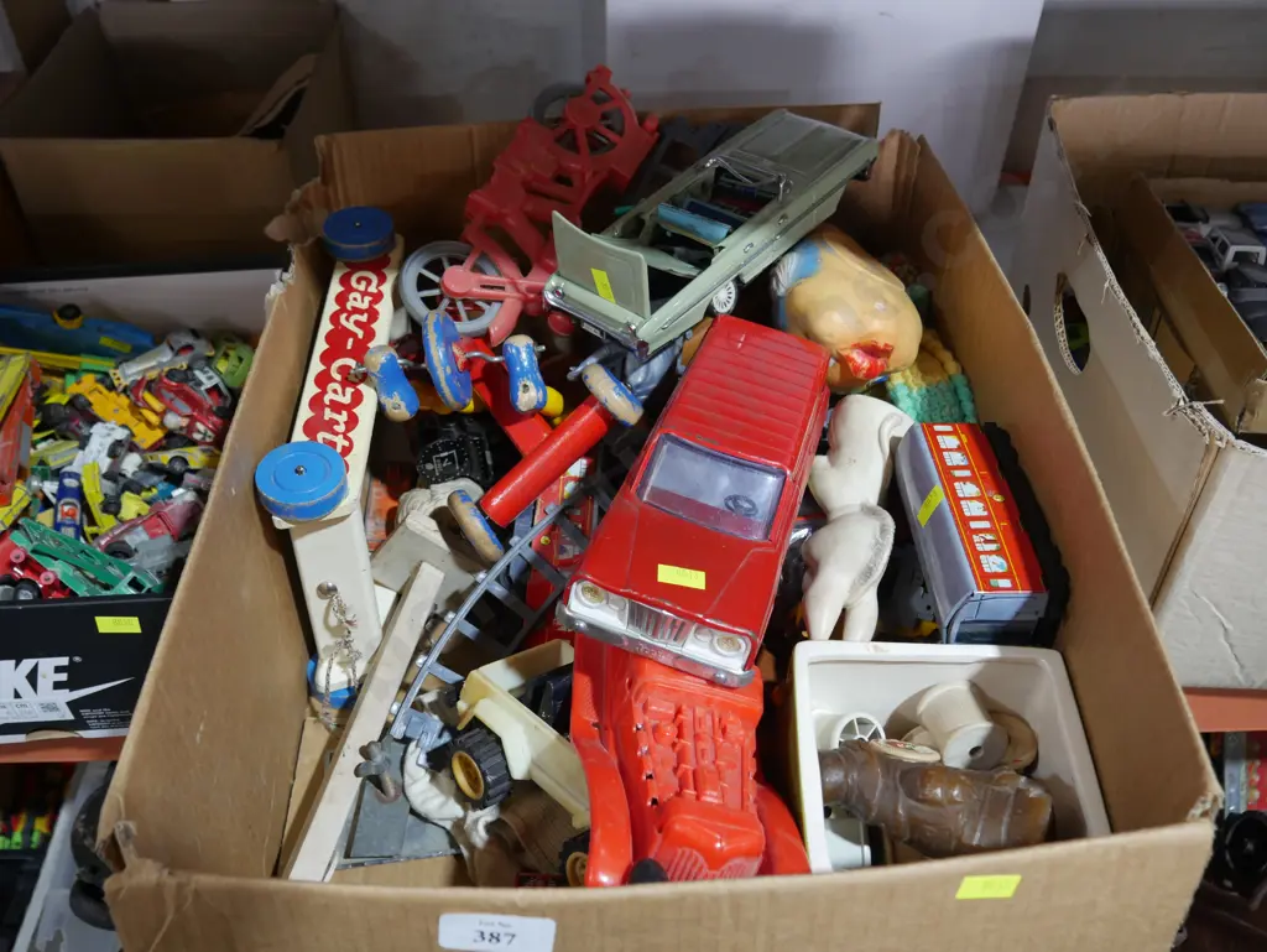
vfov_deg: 44.2
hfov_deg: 56.8
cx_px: 634
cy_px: 476
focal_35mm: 32
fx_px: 1172
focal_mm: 16
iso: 500
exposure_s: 1/60
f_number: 3.6
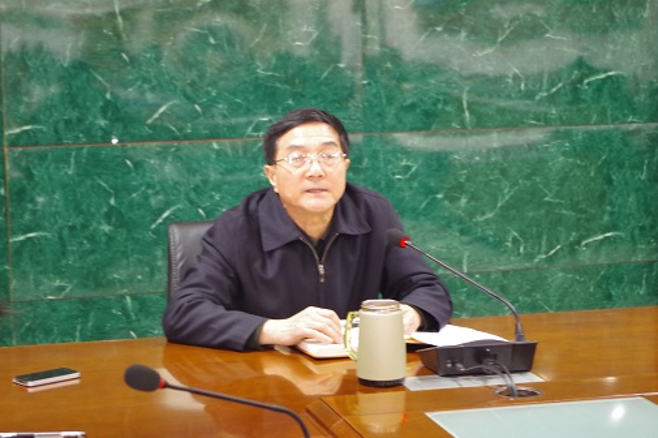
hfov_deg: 22.6
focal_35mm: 90
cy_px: 212
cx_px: 321
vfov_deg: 15.2
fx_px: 1644
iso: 1600
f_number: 5.6
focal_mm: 55
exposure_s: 1/6
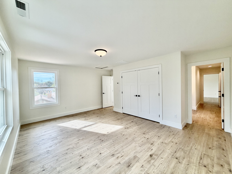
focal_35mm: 14
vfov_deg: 85.7
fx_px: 94
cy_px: 87
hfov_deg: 102.1
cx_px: 116
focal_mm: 2.22
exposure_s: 1/154
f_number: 2.2
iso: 50
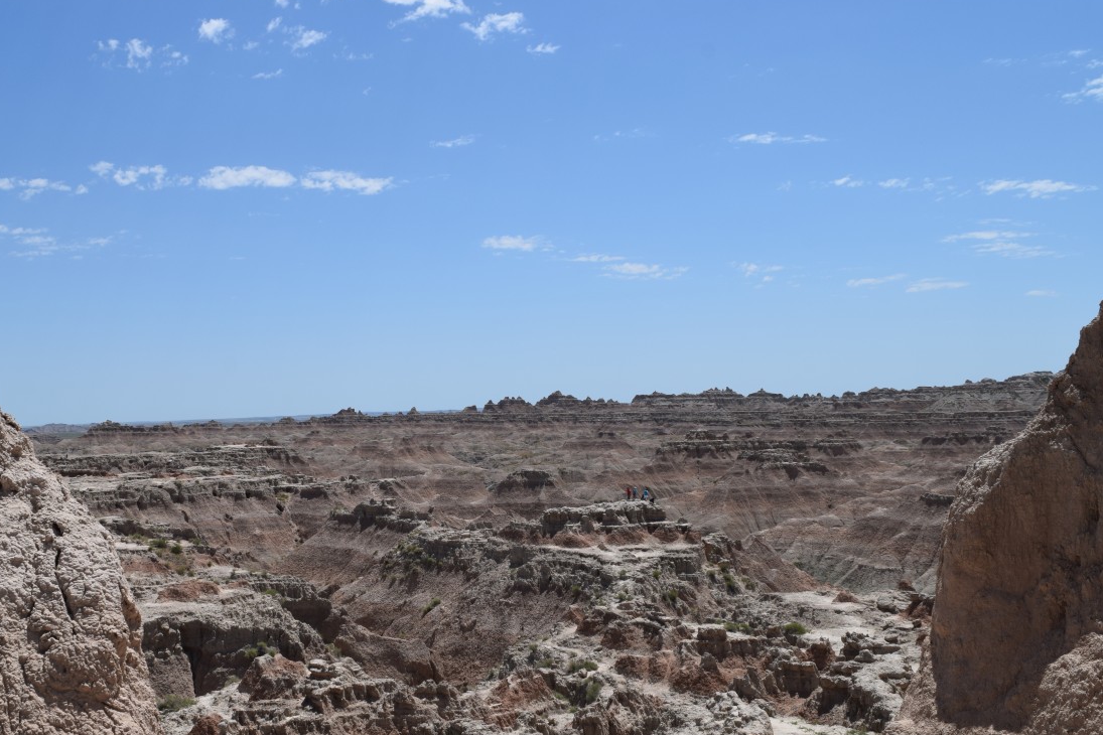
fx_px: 1134
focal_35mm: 37
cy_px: 423
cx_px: 462
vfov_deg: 35.9
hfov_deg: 51.7
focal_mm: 20
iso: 200
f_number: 11
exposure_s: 1/500
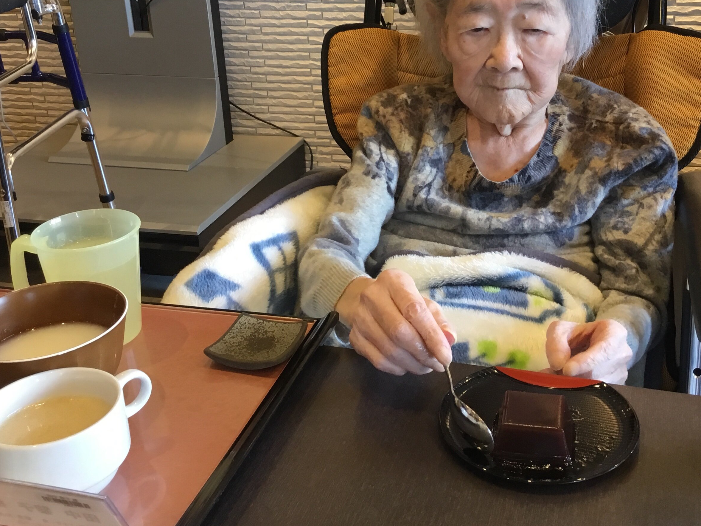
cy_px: 175
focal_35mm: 43
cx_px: 408
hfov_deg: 43.7
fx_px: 871
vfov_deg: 33.3
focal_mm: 3.3
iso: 80
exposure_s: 1/33
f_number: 2.4
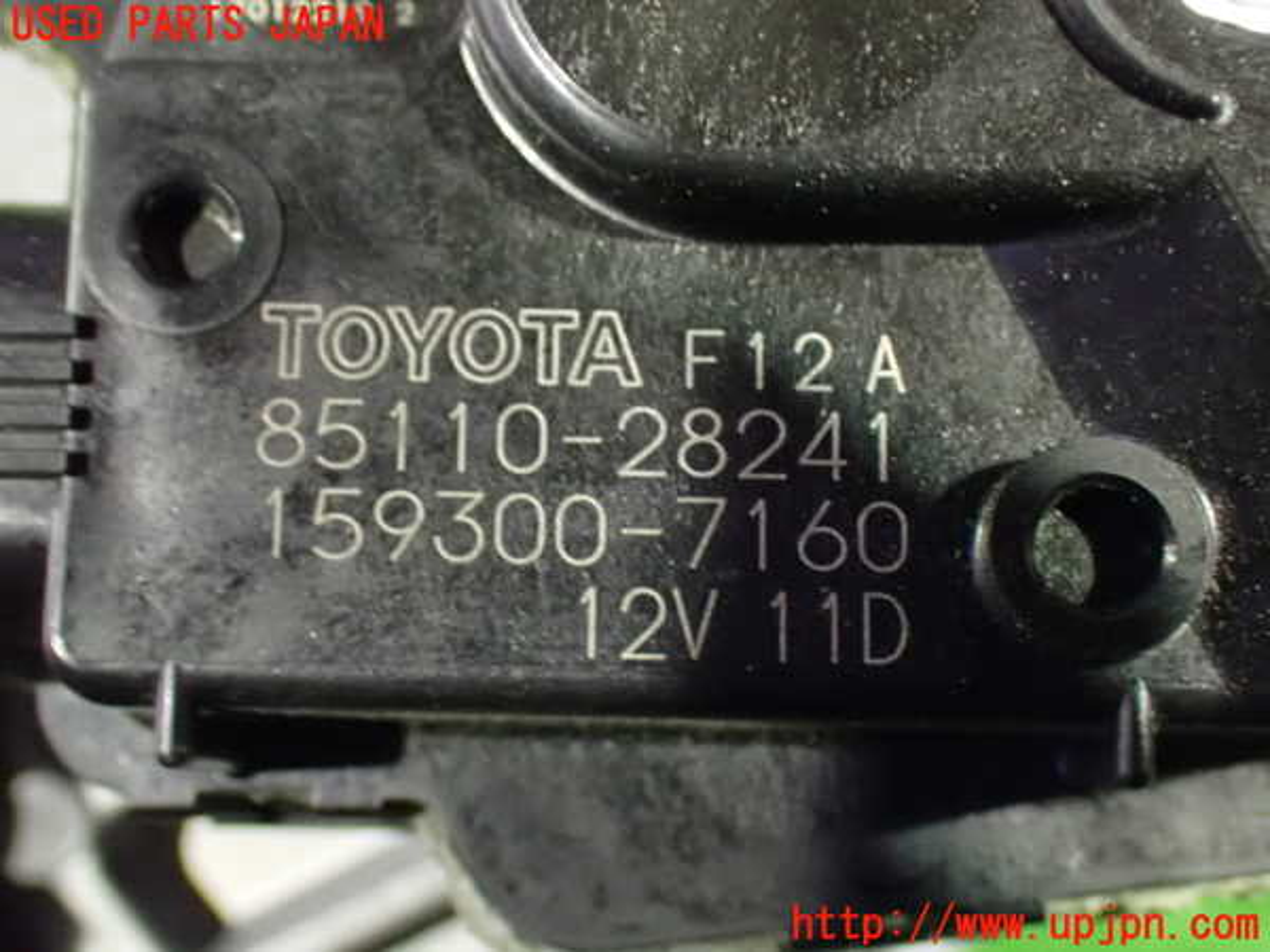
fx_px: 1981
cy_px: 476
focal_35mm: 54
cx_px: 635
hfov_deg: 35.5
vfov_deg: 27.0
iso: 1600
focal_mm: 9.65
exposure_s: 1/13
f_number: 3.3
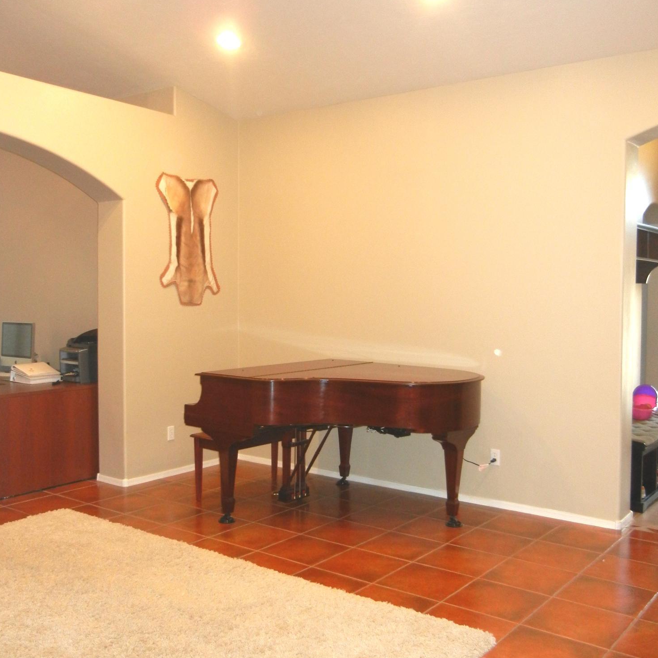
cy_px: 322
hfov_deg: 46.0
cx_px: 325
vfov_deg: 46.0
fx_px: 774
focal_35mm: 36
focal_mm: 5.4
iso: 368
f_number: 3.5
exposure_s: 1/30
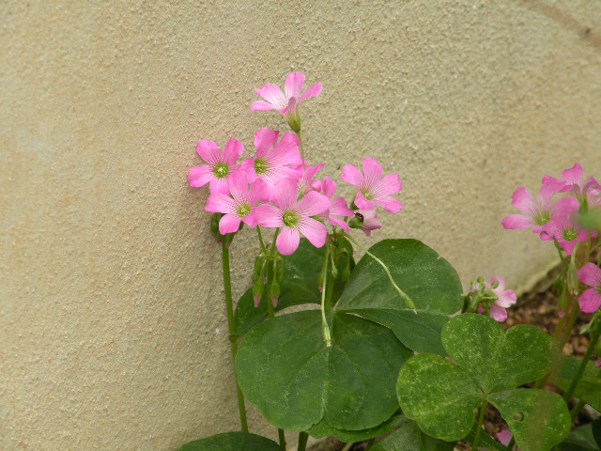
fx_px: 2952
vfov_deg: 8.7
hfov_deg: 11.6
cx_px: 300
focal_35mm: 170
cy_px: 226
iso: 85
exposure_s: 1/62.8
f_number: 4.5
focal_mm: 30.1
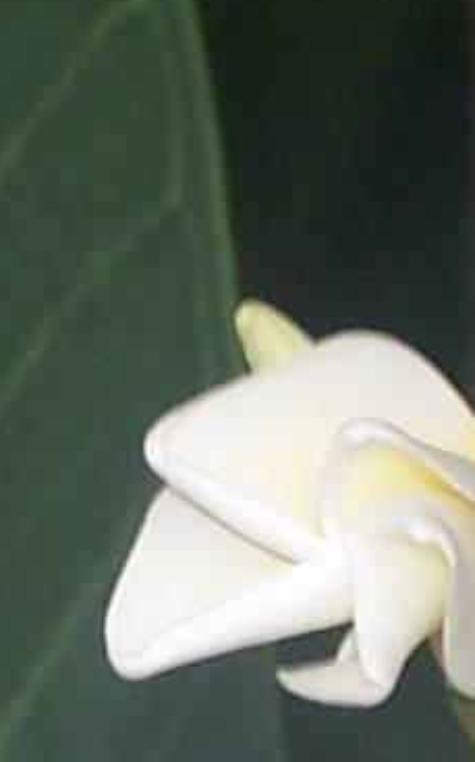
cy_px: 1925
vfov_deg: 2.0
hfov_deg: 1.3
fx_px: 21463
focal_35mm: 1035
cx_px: 1238
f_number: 3.2
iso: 80
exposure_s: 1/100
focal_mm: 23.1
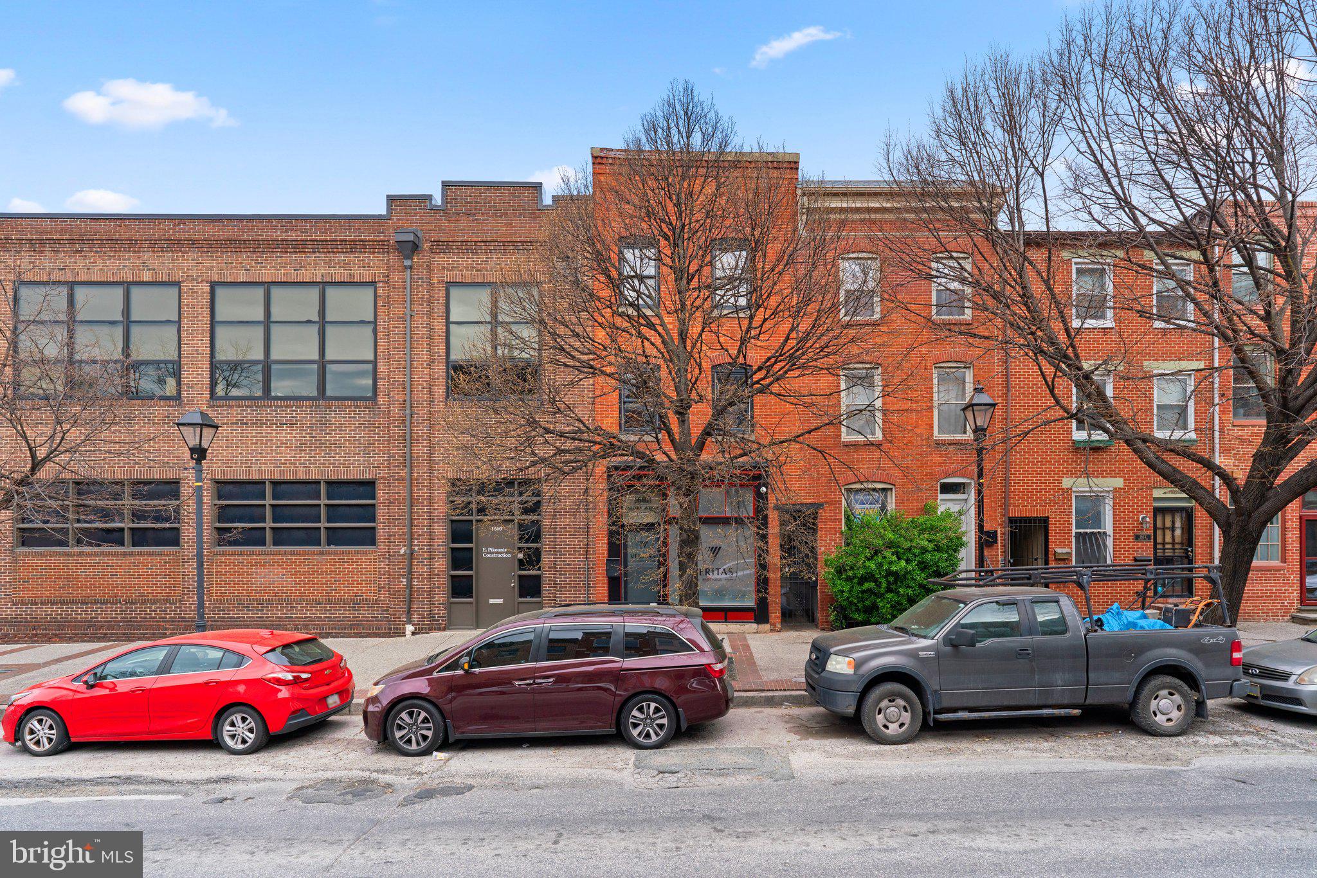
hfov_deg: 96.7
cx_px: 658
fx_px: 585
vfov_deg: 73.8
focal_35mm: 16
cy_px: 439
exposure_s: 1/200
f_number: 8
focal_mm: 16
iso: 320
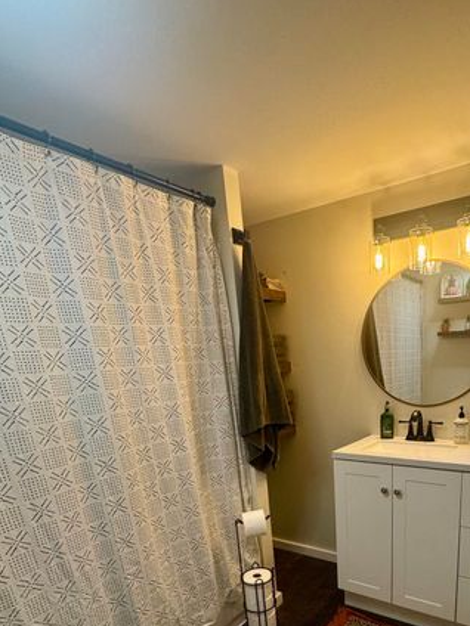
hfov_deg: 59.4
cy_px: 464
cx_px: 319
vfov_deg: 71.5
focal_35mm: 22
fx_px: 398
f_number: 2.2
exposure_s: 1/120
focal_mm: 2.22
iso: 160
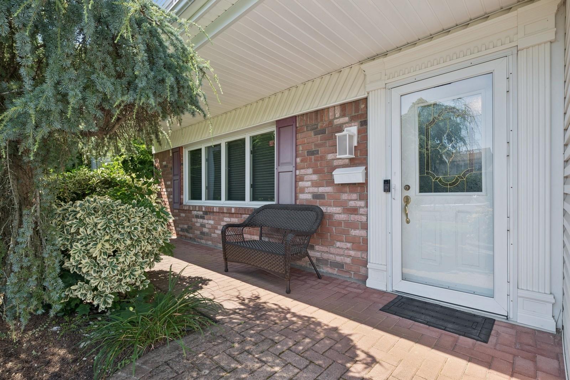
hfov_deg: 93.3
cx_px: 285
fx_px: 269
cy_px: 190
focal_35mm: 17
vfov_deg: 70.4
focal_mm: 17
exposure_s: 1/30
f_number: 11
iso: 100
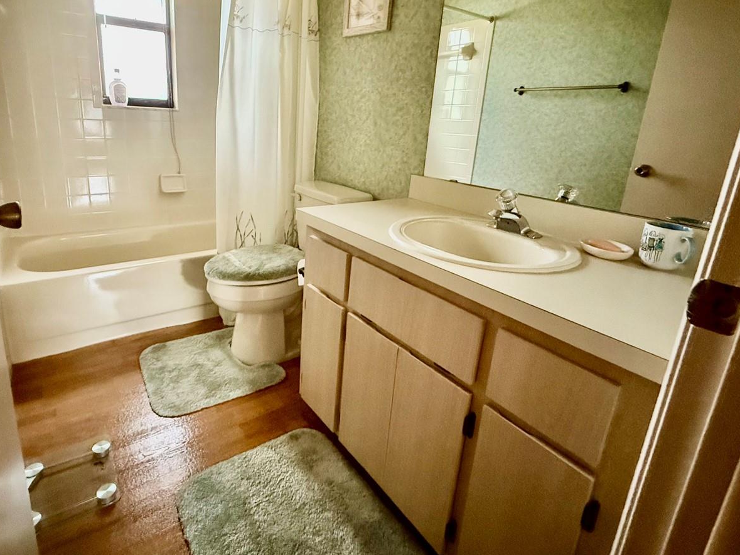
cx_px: 313
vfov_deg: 68.0
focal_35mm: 19
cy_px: 224
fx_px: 406
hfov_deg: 84.1
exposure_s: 1/48
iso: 1600
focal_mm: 2.22
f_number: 2.2
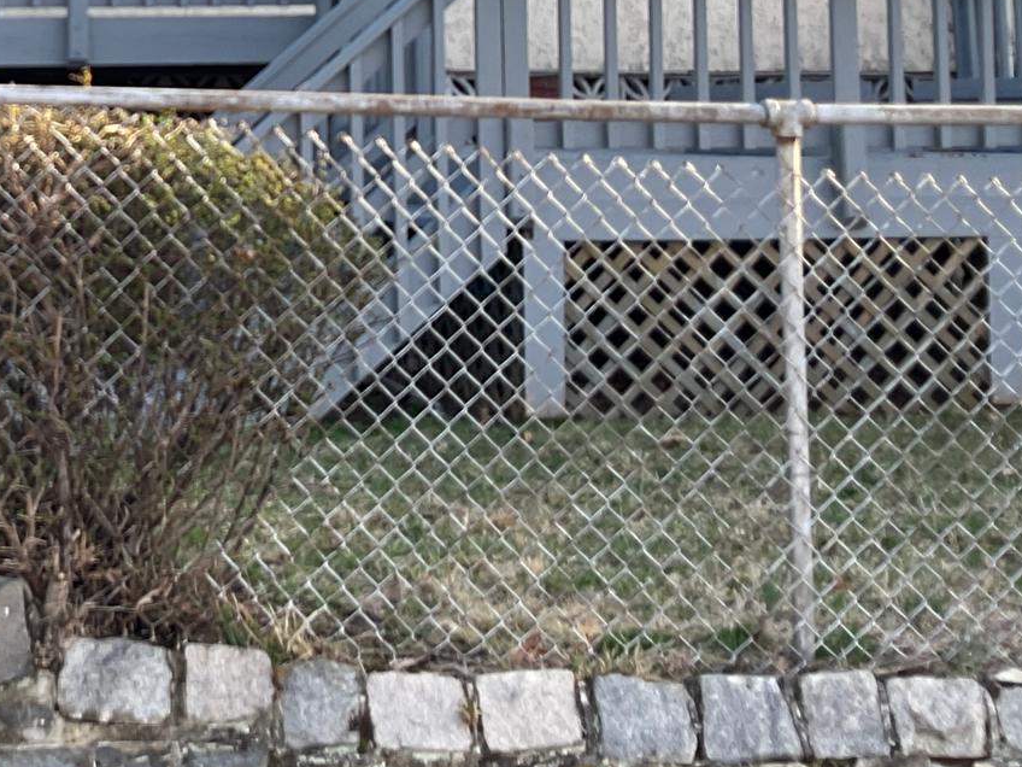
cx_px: -12
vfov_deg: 20.1
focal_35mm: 70
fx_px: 2067
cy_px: -71
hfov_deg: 26.2
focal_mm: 3
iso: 32
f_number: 1.8
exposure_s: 1/120
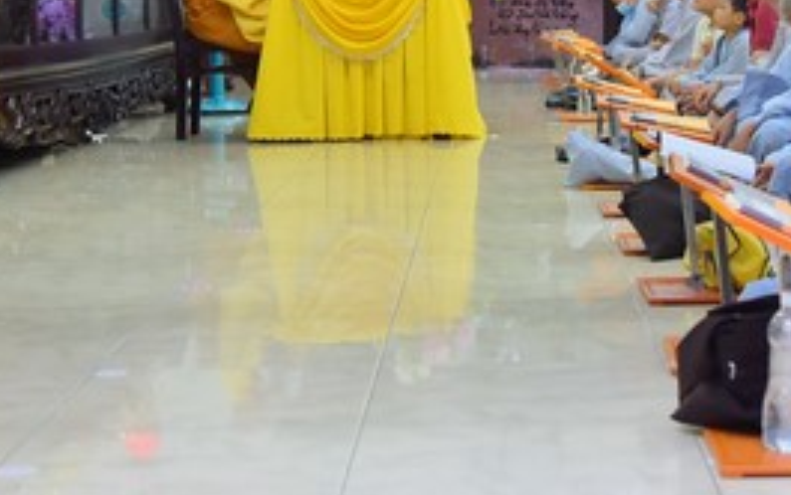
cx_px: 522
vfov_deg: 13.7
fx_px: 2049
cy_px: 43
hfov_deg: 21.8
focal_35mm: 95
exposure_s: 1/100
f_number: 4
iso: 1250
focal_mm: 38
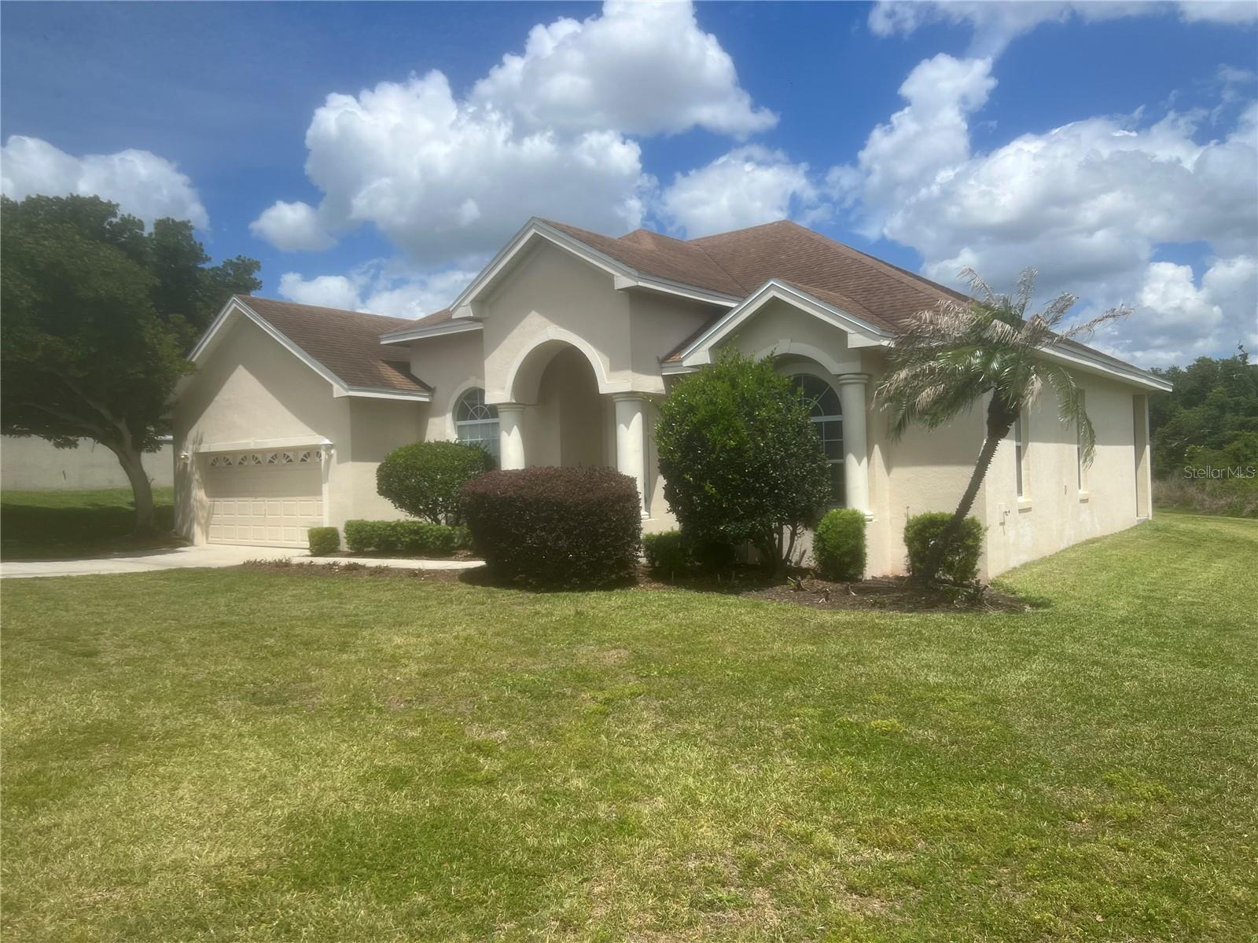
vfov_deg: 53.1
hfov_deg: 67.3
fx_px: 945
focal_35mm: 26
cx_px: 629
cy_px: 472
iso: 50
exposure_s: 1/5882
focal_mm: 5.7
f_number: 1.5
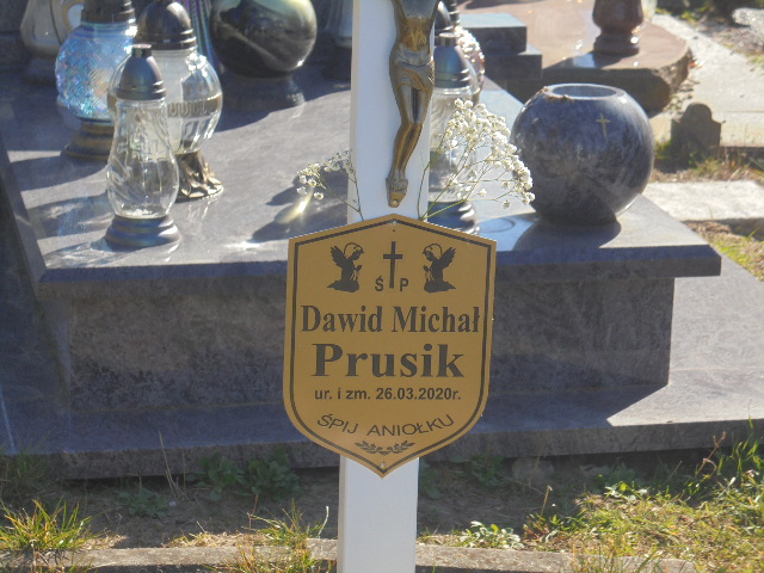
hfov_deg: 16.1
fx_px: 2693
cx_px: 382
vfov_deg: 12.1
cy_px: 286
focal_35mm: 122
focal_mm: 21.8
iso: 100
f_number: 5.6
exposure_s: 1/250
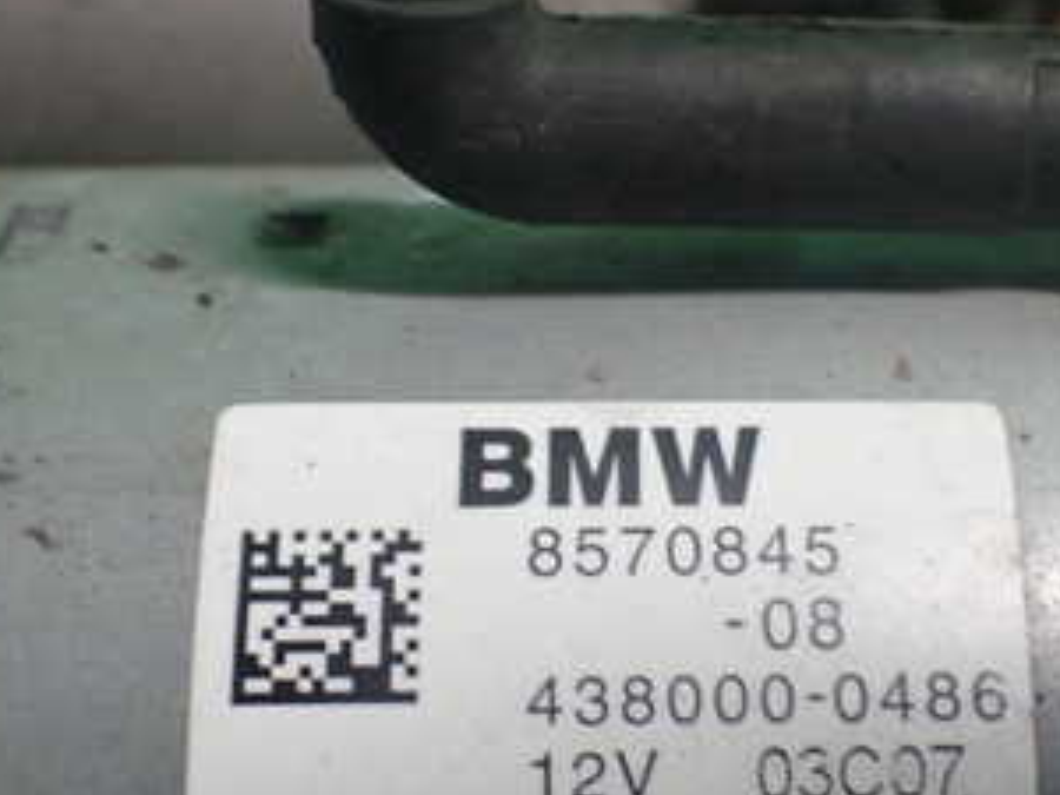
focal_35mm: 60
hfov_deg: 32.0
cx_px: 671
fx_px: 1837
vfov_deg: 24.4
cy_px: 495
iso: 800
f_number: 2.3
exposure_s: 1/80
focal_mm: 5.4
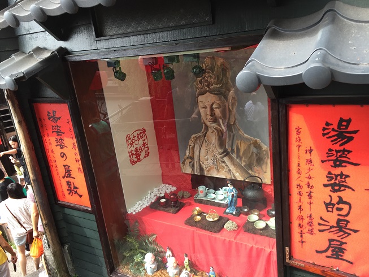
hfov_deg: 61.7
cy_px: 138
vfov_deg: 48.2
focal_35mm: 29
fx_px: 309
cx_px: 184
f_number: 2.2
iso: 32
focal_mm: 4.15
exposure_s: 1/120
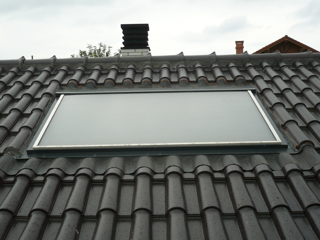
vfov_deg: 32.2
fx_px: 416
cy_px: 120
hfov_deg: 42.1
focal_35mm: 45
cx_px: 160
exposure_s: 1/200
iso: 100
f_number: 3.2
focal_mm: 7.5
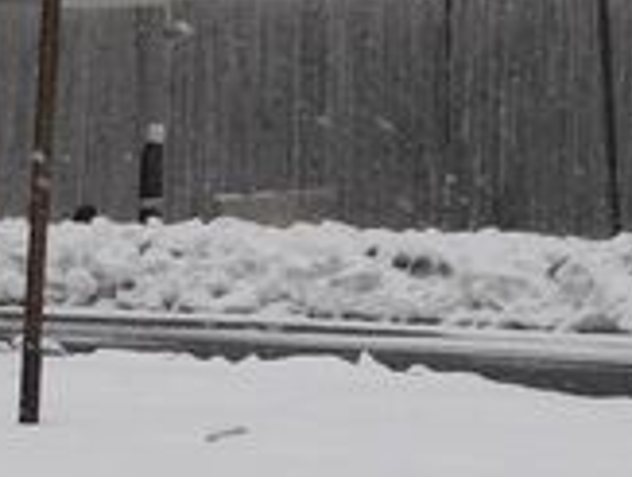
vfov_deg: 9.4
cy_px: -91
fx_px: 2854
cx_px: 47
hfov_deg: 12.5
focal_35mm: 156
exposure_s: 1/1000
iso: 125
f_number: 3.8
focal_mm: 9
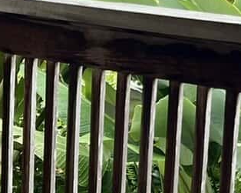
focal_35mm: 155
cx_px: -56
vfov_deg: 9.9
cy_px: 137
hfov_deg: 12.1
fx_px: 1105
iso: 80
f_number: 1.6
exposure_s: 1/122
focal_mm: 5.1
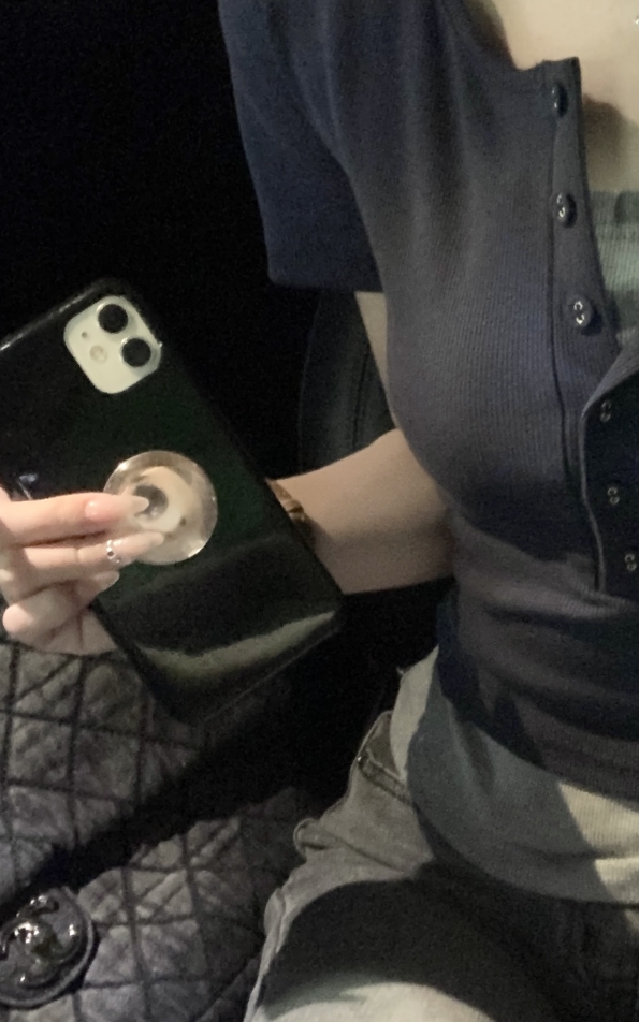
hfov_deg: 22.6
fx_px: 1588
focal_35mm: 57
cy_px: 503
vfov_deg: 35.7
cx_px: 463
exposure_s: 1/17
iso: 1600
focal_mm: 2.87
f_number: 2.2
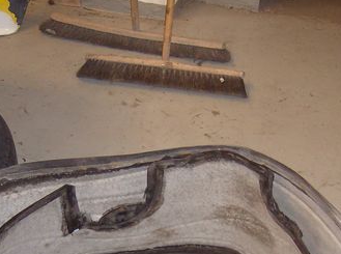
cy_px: 243
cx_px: 162
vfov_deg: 20.4
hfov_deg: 27.8
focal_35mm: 70
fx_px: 688
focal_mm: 6
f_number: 2.8
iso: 200
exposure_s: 1/60
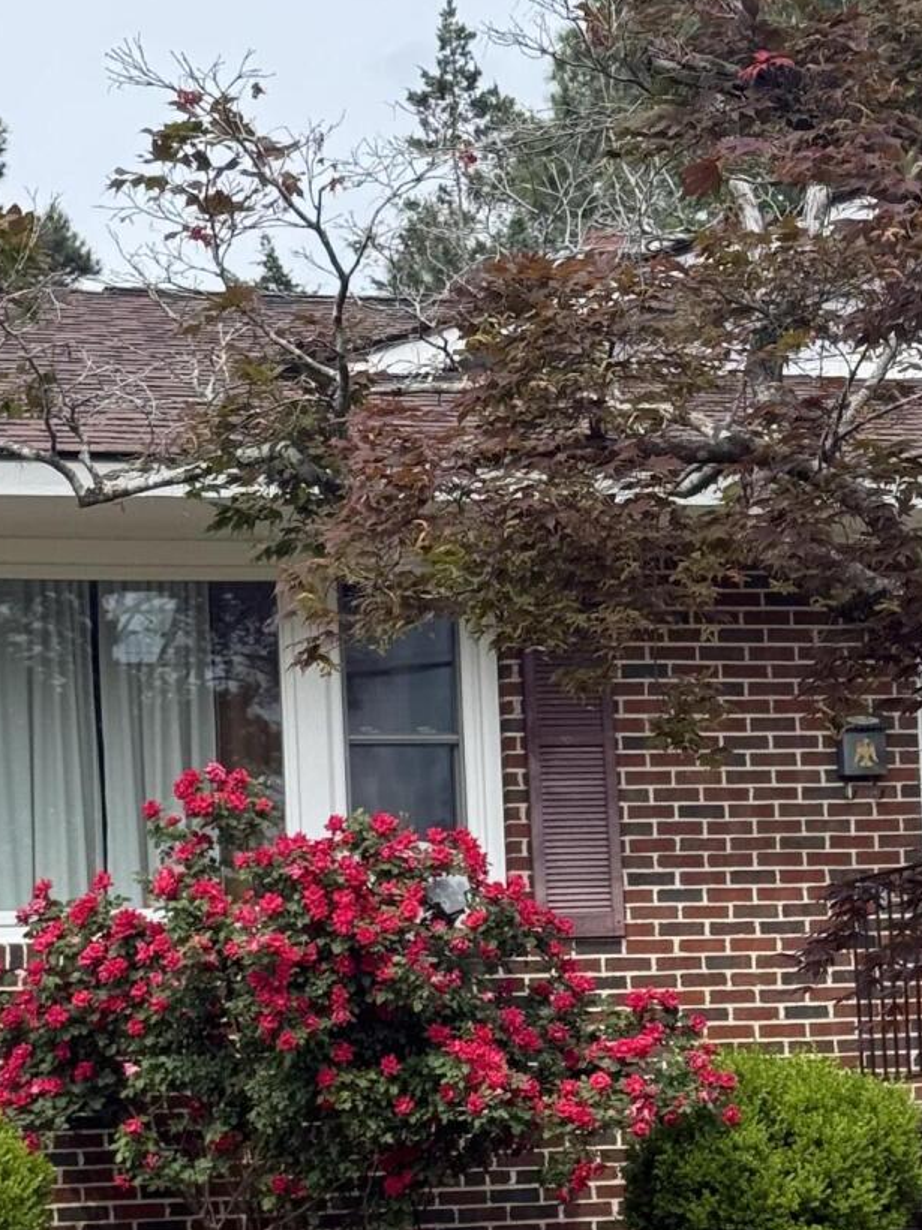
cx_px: 552
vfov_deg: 16.7
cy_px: 1032
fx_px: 4158
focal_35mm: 117
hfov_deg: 12.6
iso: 80
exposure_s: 1/2577
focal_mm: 6.76
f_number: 1.78
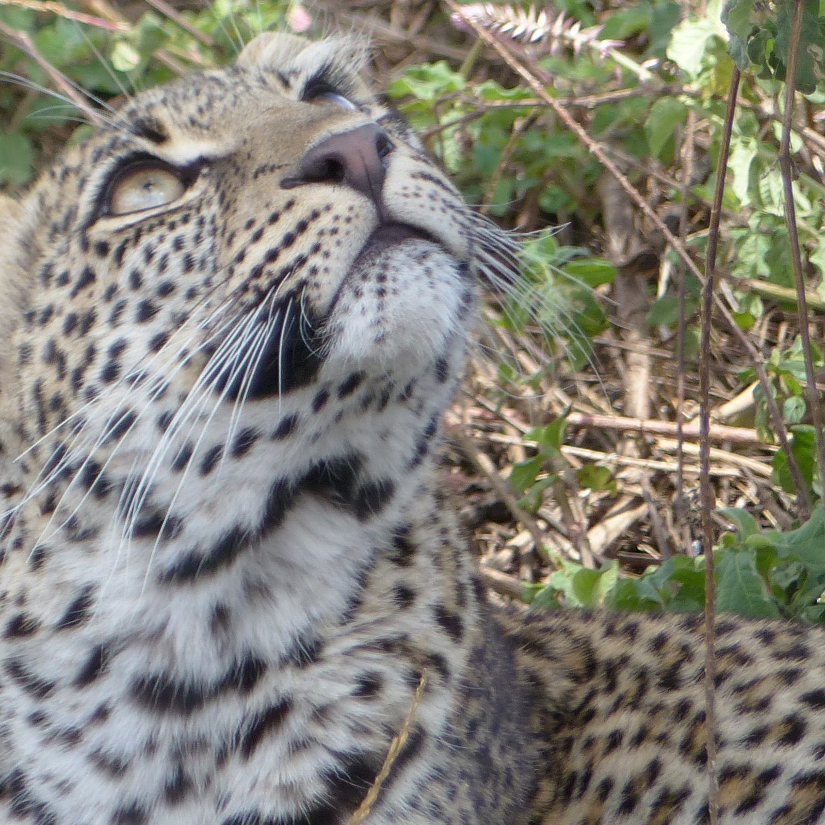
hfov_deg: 1.7
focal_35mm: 1035
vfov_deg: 1.7
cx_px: -72
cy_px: 288
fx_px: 27908
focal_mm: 84.3
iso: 100
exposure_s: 1/500
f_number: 2.8
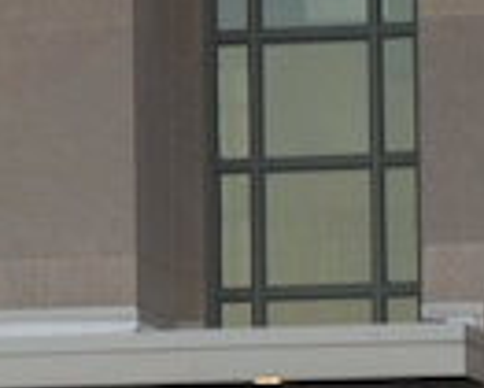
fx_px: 6135
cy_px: 41
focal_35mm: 428
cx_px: -835
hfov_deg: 4.4
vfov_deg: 3.6
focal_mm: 50
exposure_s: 1/40
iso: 500
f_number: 14
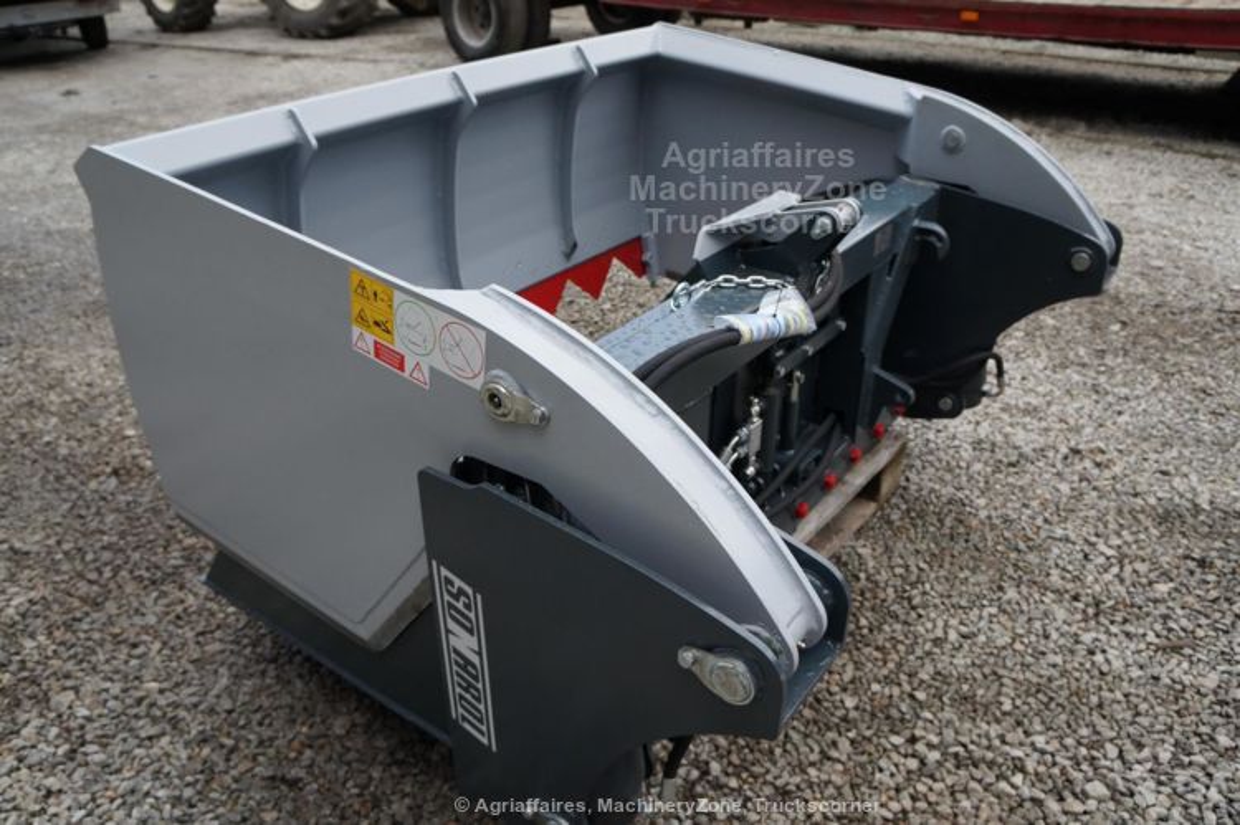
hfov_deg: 67.4
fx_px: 929
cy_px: 412
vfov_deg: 47.9
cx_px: 620
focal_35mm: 27
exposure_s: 1/160
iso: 640
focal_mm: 18
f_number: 4
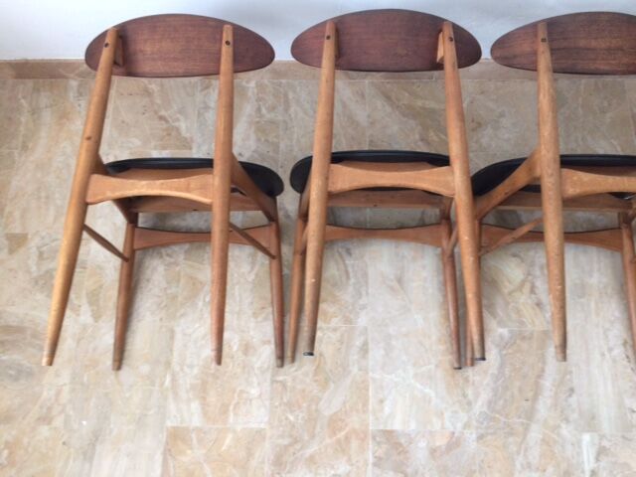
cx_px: 318
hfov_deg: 61.7
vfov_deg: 48.2
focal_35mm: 29
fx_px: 533
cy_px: 238
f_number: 2.2
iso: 160
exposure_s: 1/33
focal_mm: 4.15
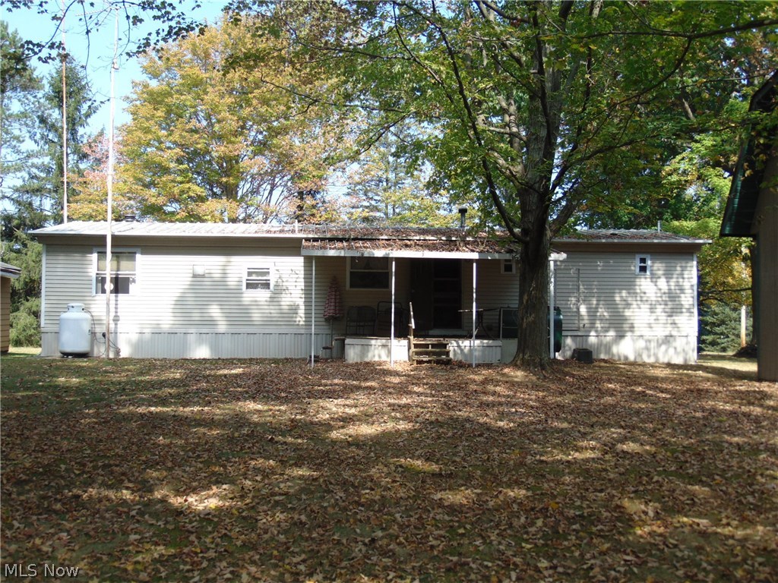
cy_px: 292
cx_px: 389
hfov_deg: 44.8
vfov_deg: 34.3
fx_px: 944
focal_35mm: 42
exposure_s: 1/320
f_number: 3.3
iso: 80
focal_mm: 7.6
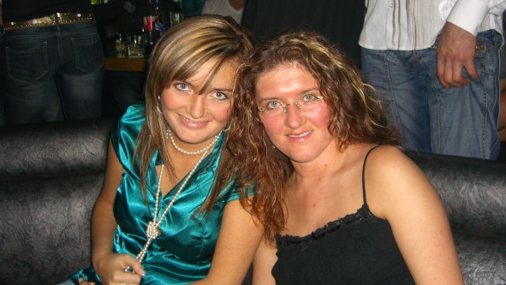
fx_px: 564
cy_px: 120
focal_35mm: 42
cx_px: 255
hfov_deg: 48.3
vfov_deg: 28.3
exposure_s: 1/60
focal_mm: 7.9
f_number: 2.8
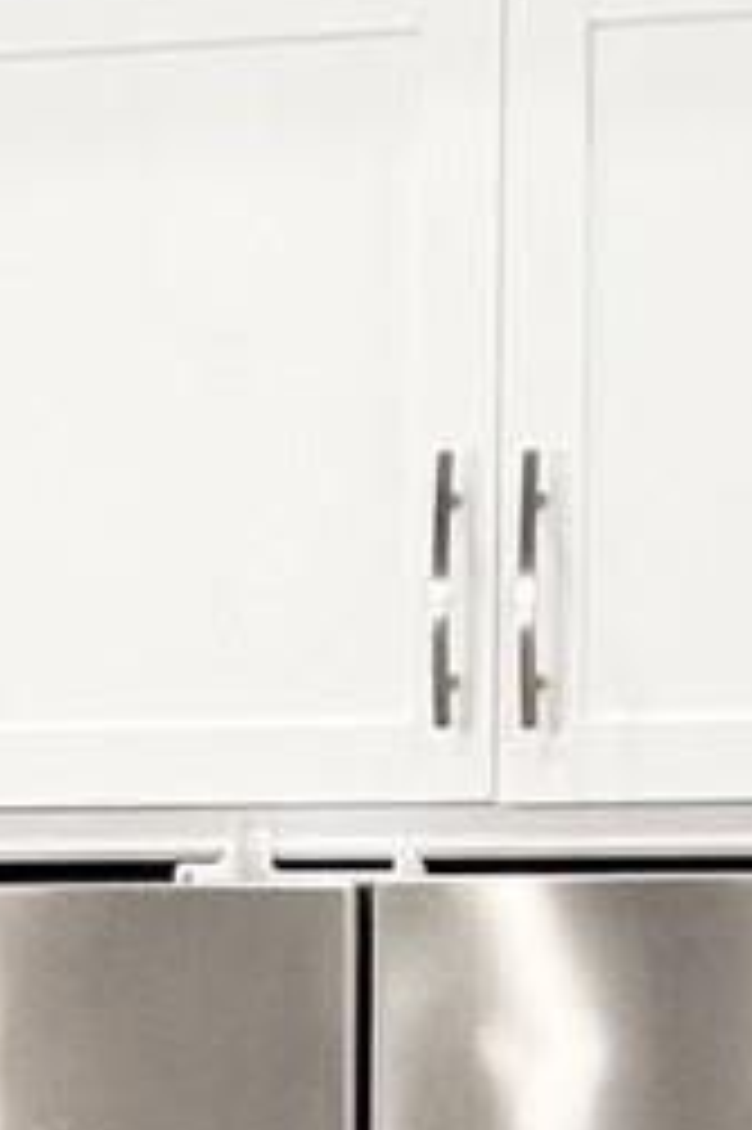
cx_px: -2526
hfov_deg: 4.0
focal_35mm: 318
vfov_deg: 6.5
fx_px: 9977
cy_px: 1044
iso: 80
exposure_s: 1/60
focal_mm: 6.76
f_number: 1.78
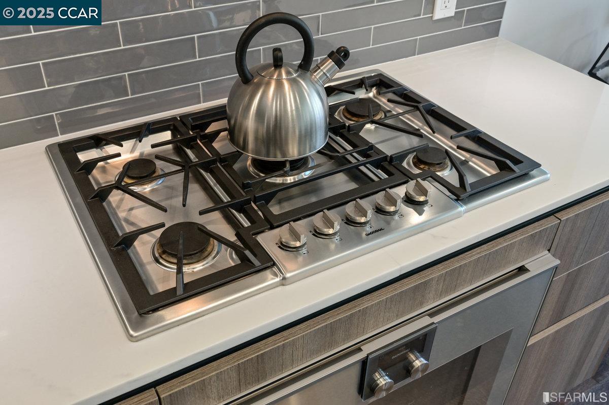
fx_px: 575
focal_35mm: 34
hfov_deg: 55.8
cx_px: 304
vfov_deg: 38.8
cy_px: 202
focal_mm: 34
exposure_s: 1/15
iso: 400
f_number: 9
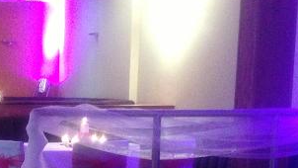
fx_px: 767
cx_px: -53
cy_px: 178
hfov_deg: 20.6
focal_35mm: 97
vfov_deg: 12.3
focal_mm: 4.13
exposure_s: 1/15
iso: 400
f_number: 2.4
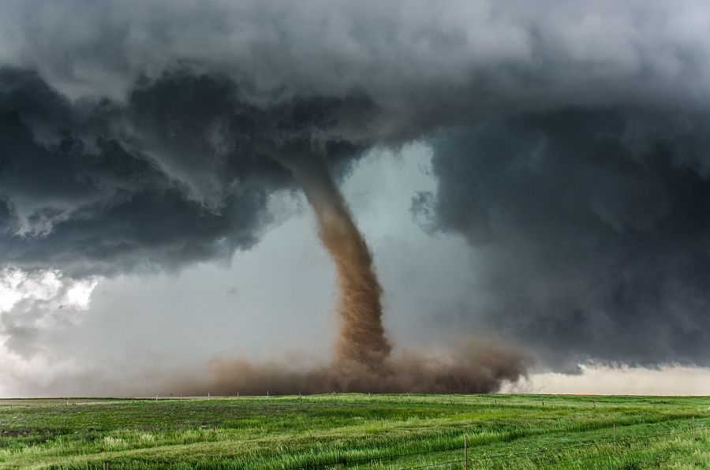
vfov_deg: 35.3
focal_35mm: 38
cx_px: 355
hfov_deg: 51.4
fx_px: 738
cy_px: 235
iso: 100
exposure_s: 1/60
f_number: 5
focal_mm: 25
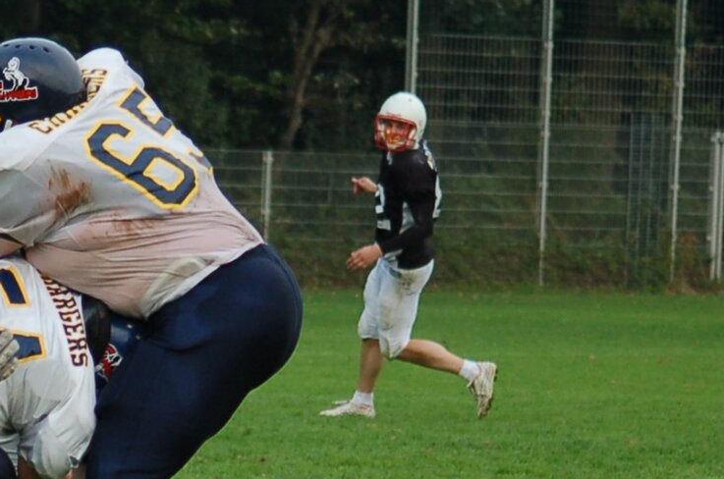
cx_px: -160
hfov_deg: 4.8
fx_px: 8539
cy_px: 512
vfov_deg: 3.2
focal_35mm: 425
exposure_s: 1/800
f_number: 4.2
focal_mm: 95
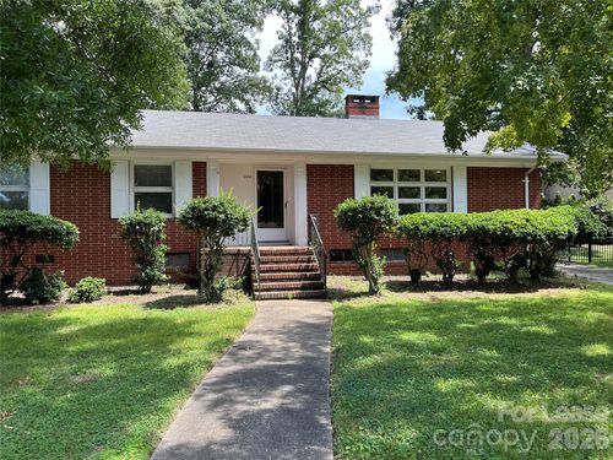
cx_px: 306
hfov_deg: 67.3
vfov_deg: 53.1
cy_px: 230
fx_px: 460
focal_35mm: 26
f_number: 1.6
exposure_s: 1/618
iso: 50
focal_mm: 5.1
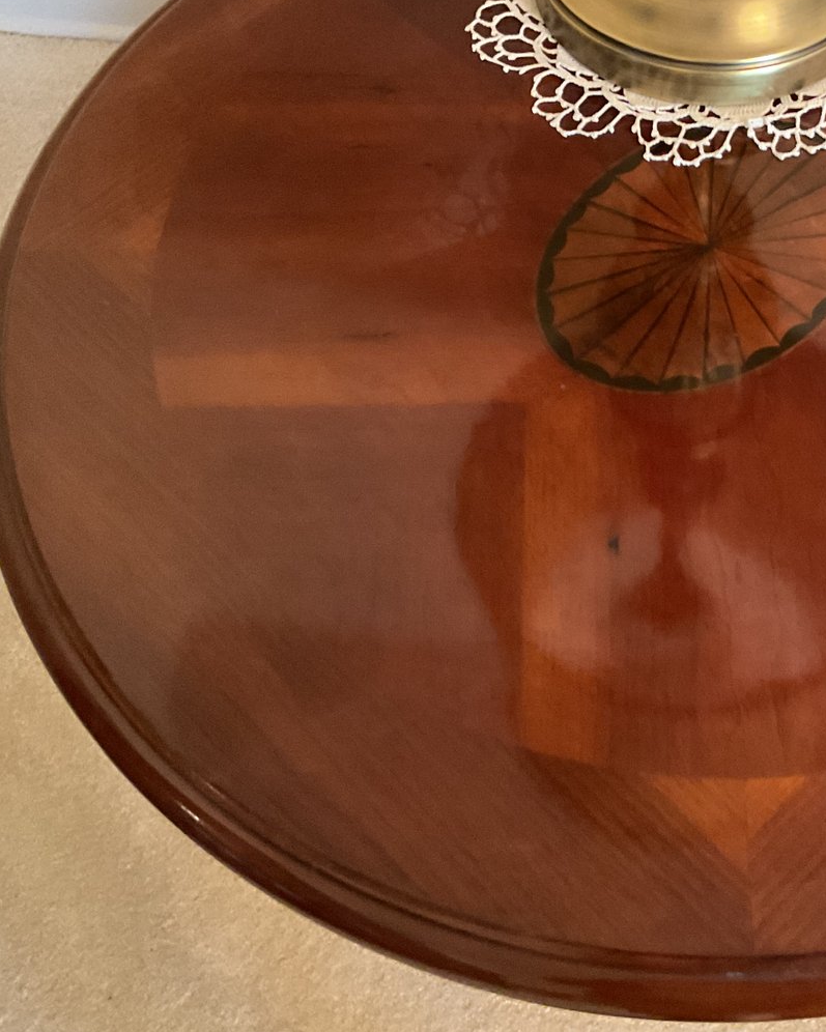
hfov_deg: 33.7
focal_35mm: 43
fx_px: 1314
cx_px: 685
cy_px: 452
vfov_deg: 42.8
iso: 500
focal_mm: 3
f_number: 1.8
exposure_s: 1/30
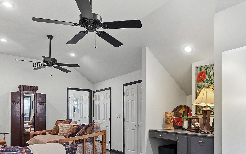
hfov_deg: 70.1
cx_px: 139
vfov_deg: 46.0
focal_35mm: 26
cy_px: 114
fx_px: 174
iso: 1250
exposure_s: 1/60
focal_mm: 16
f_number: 9
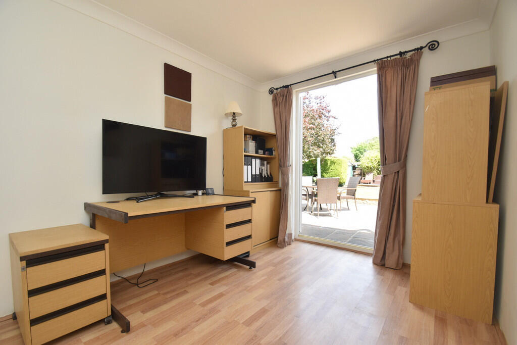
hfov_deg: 100.4
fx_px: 215
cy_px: 172
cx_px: 258
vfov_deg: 77.3
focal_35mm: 15
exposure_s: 1/200
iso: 250
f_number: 5
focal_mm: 10
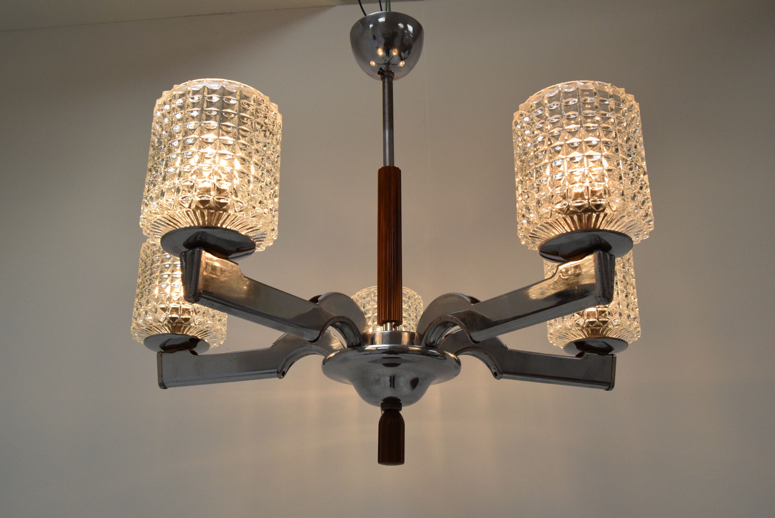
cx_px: 388
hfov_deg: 55.1
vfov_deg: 38.4
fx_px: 743
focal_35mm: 34
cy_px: 259
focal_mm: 23
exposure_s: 1/250
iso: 1600
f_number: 8
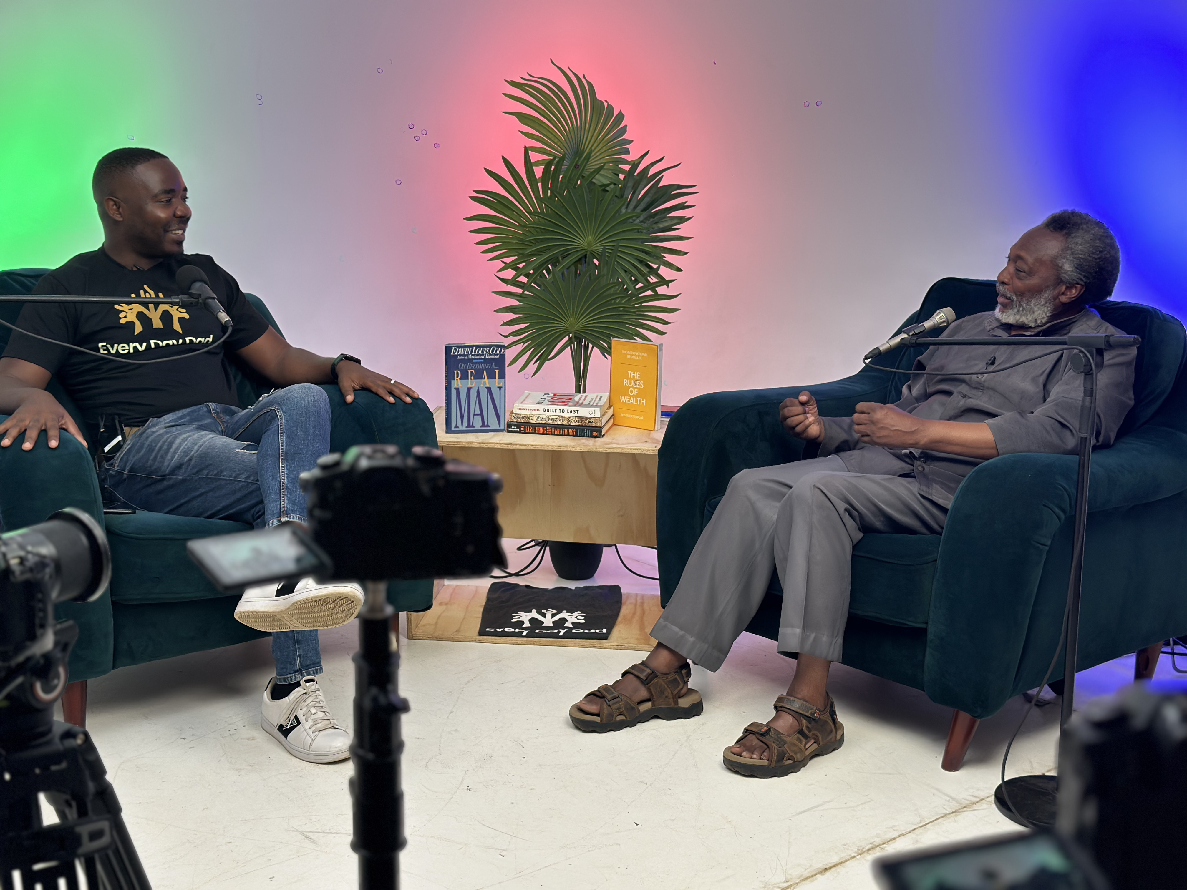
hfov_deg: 39.7
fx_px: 1646
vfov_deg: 30.3
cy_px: 445
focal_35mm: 48
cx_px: 594
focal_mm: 6.86
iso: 80
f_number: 1.78
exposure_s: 1/184
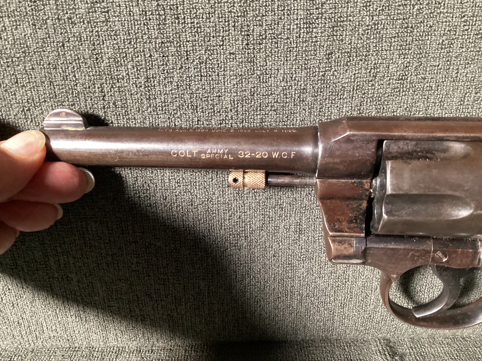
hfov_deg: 58.3
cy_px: 180
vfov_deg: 45.4
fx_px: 432
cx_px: 241
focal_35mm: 31
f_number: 2.4
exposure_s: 1/30
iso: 320
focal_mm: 3.3
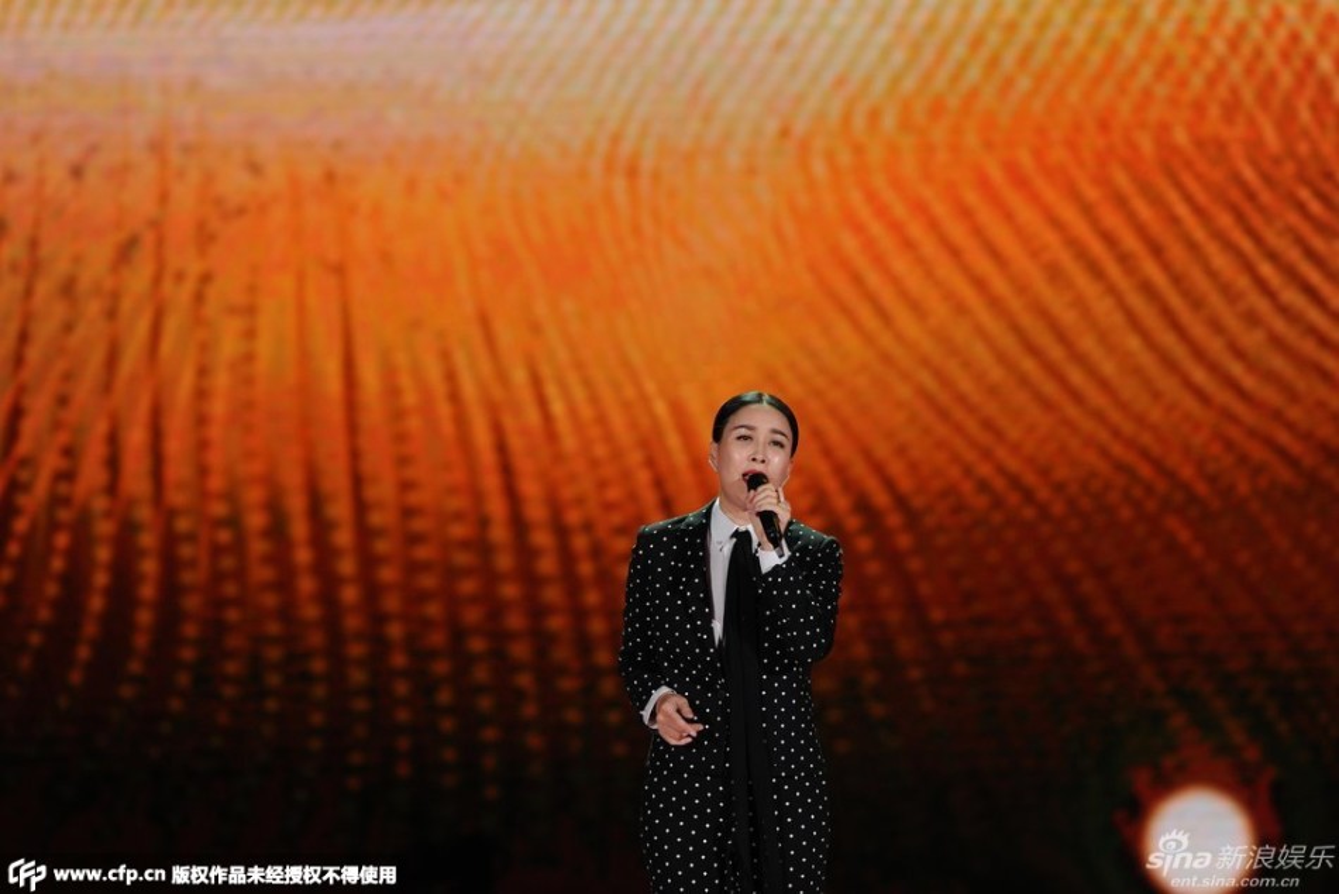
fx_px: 11161
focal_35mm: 300
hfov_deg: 6.9
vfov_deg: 4.6
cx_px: 670
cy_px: 447
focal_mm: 300
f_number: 4
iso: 800
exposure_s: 1/320
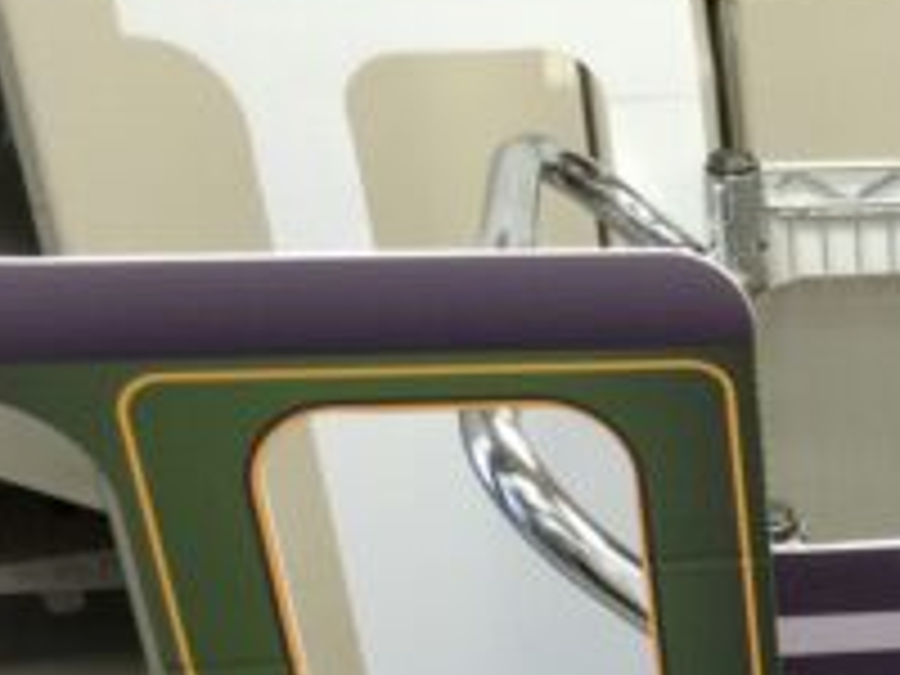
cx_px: 1296
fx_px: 2262
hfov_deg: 19.9
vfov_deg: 16.3
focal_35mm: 87
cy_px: 801
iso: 50
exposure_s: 1/15
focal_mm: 4.15
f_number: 2.2
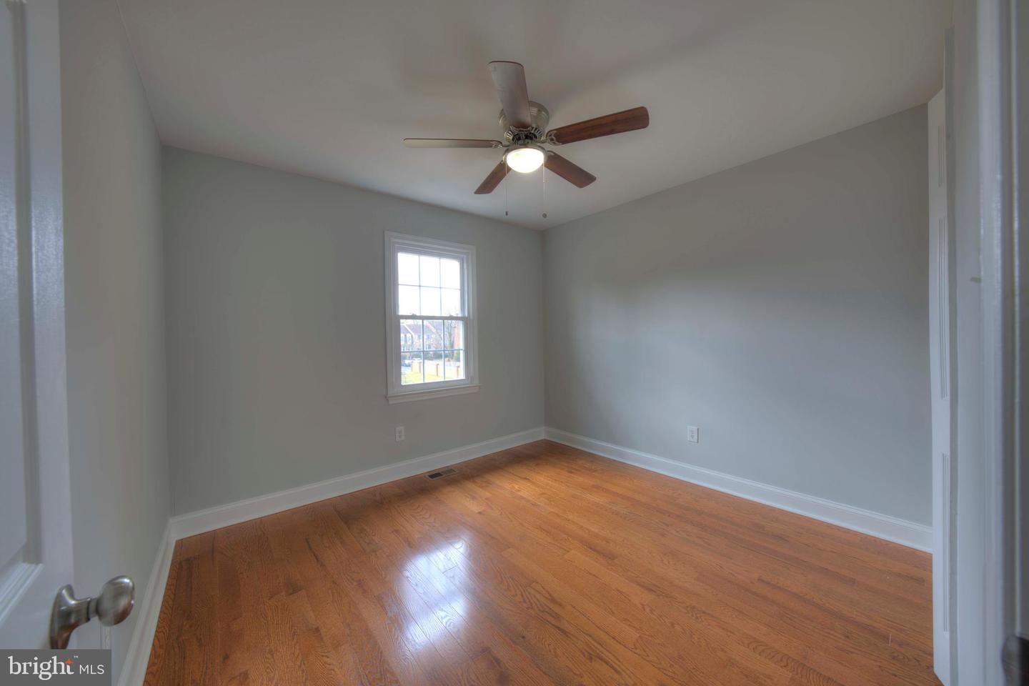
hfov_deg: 112.6
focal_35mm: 12
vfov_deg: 90.0
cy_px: 343
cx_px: 514
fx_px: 343
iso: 100
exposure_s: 1/5
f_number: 9
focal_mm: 12
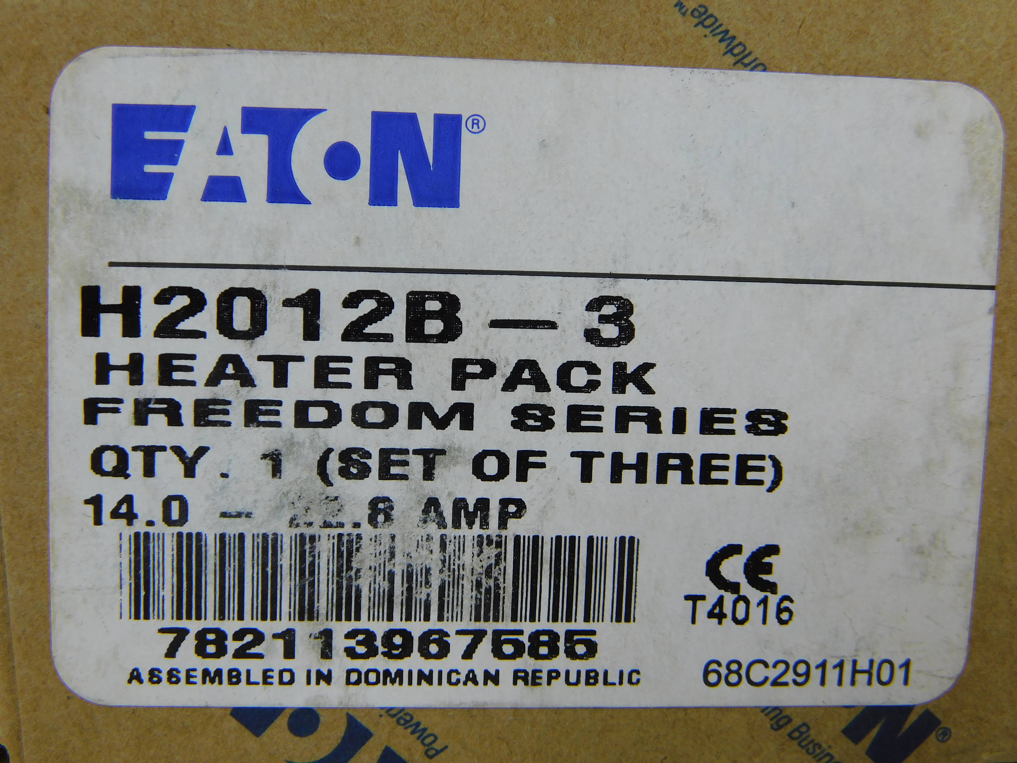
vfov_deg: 28.6
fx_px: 1498
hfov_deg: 37.5
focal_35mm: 51
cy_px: 382
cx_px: 508
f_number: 3.8
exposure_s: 1/50
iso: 125
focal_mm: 9
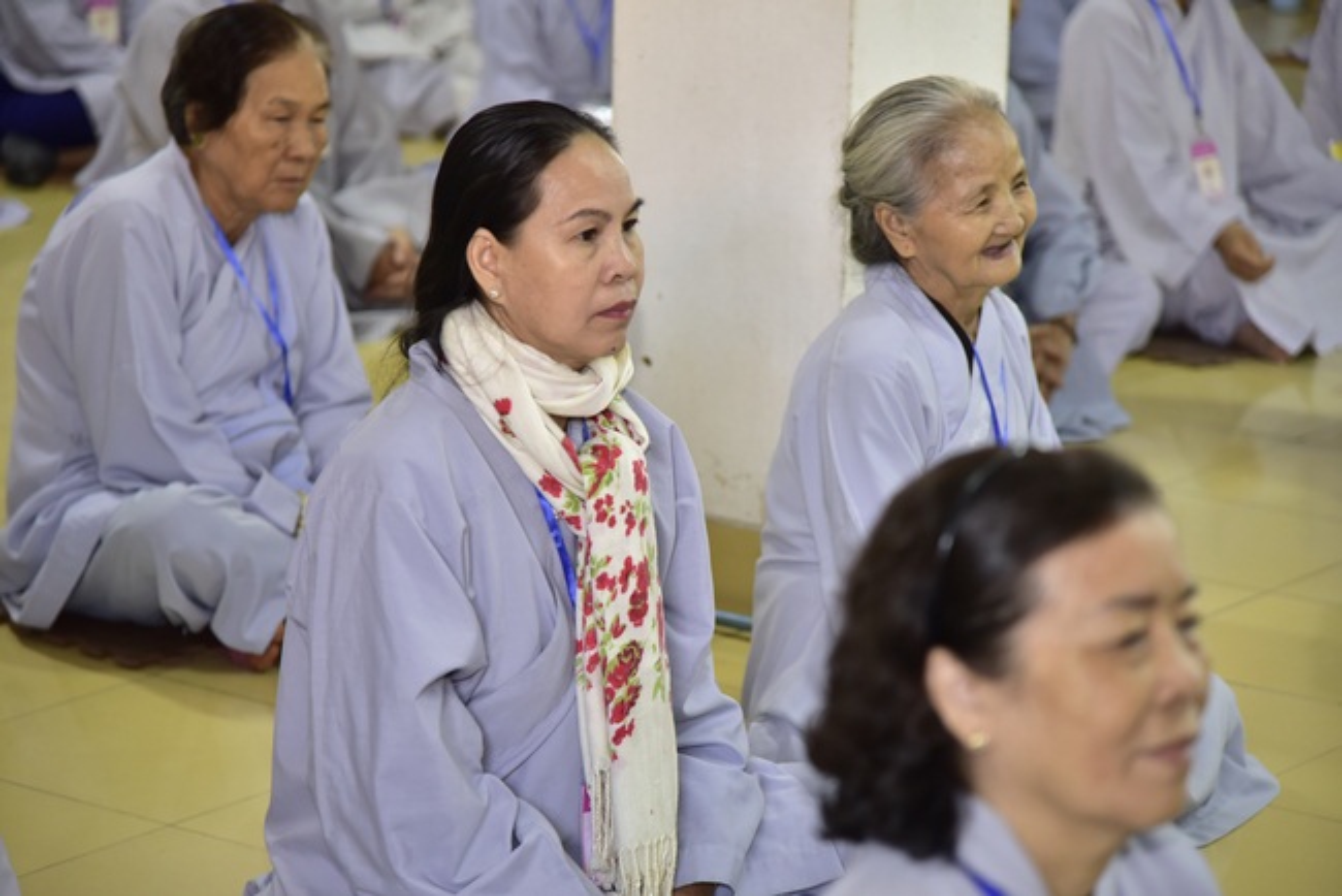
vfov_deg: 11.4
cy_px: 448
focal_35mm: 120
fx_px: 4475
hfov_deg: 17.1
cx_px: 671
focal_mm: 120
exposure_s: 1/40
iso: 1000
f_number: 4
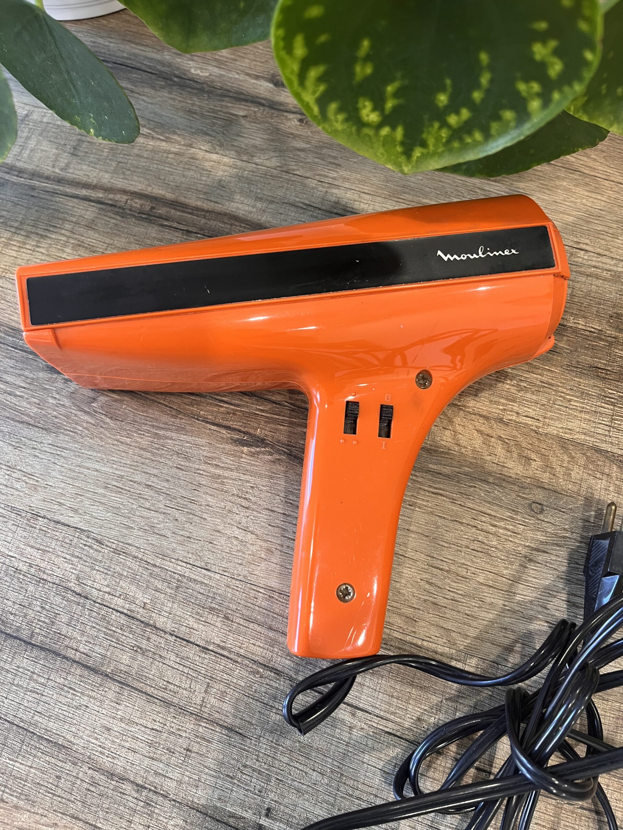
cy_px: 415
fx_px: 624
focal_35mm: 26
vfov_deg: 67.3
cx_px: 312
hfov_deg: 53.1
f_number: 1.6
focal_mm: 5.1
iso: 100
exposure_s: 1/50
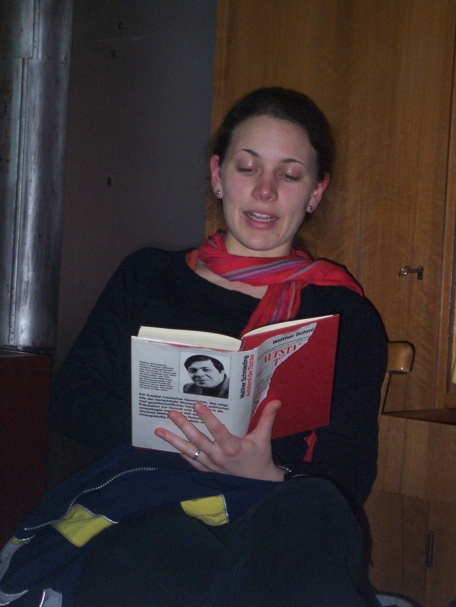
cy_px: 304
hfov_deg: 15.7
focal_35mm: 94
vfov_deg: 20.9
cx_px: 228
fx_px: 1651
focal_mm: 15.4
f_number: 4.3
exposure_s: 1/100
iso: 200
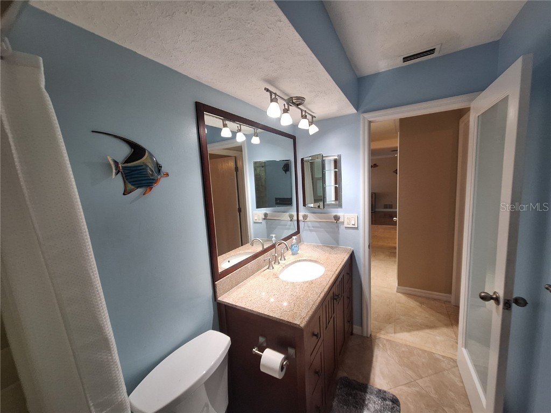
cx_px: 276
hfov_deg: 106.2
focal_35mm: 13
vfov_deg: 89.9
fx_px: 207
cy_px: 206
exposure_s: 1/40
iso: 100
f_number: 2.2
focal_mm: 1.74
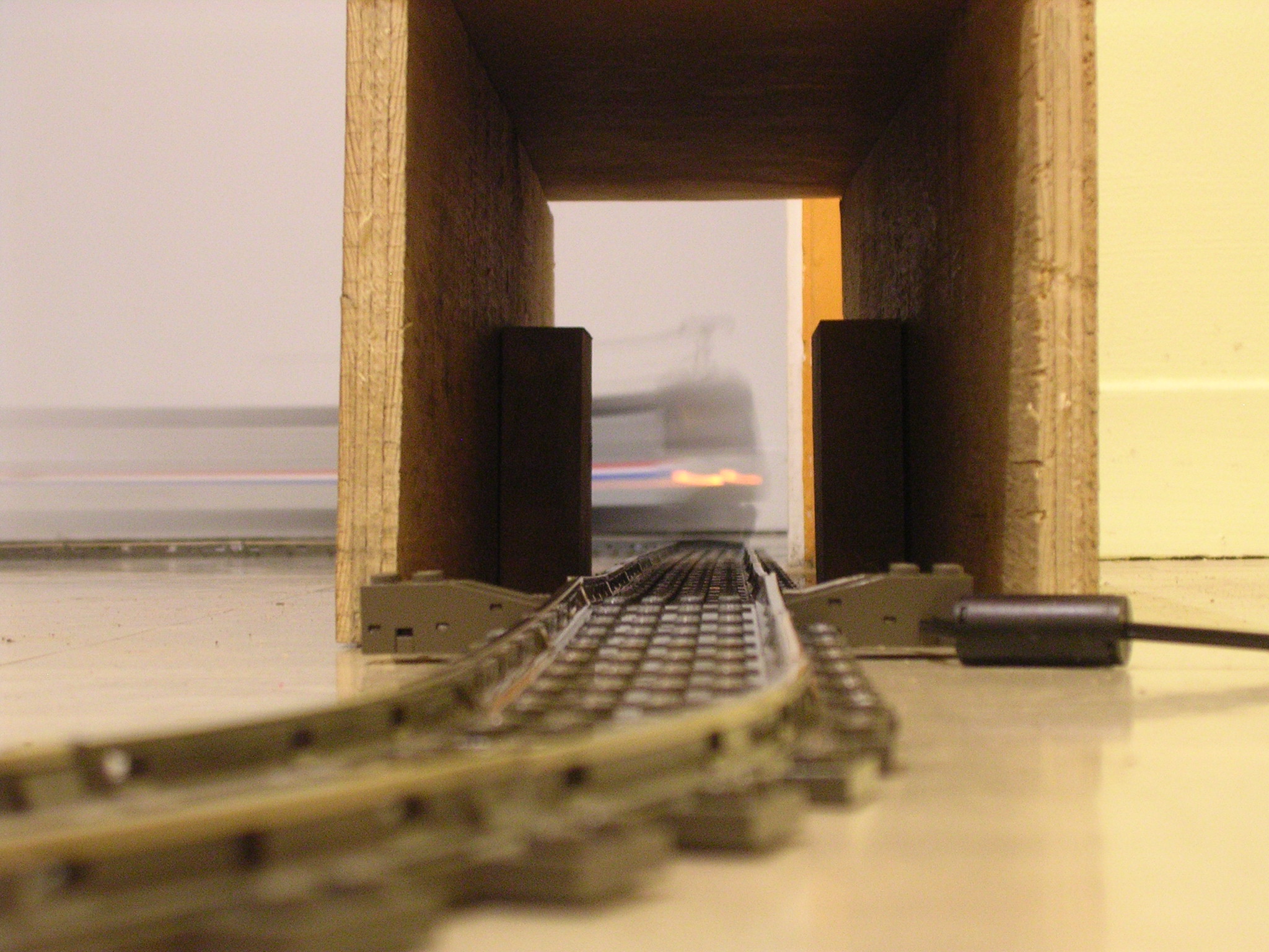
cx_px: 634
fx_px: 2969
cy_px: 476
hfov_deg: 24.1
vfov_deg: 18.2
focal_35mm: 81
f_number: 4
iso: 400
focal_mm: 12.3
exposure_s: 1
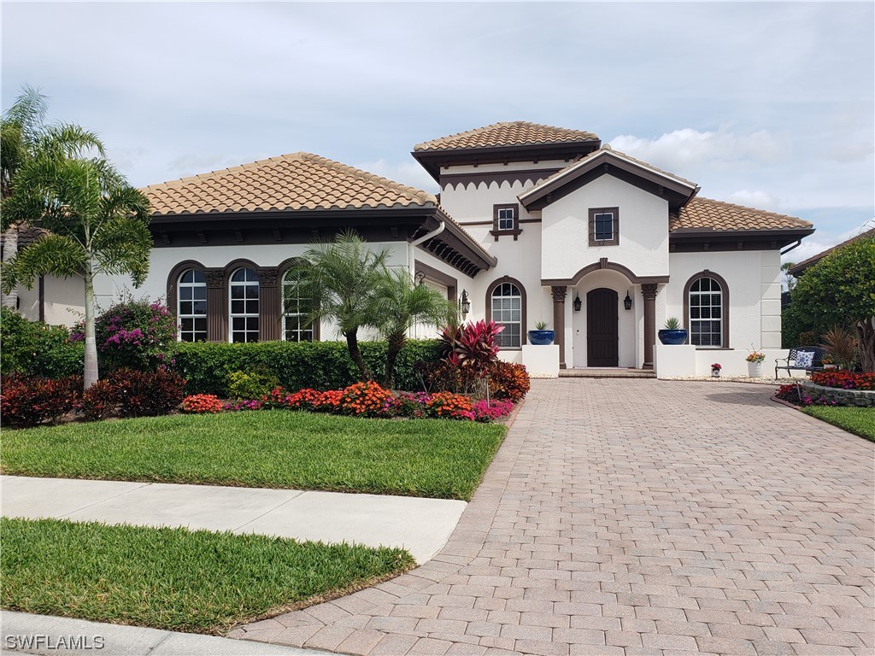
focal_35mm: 26
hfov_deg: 67.3
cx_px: 438
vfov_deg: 53.1
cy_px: 328
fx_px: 657
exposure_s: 1/1378
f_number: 2.4
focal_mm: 4.3
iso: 50
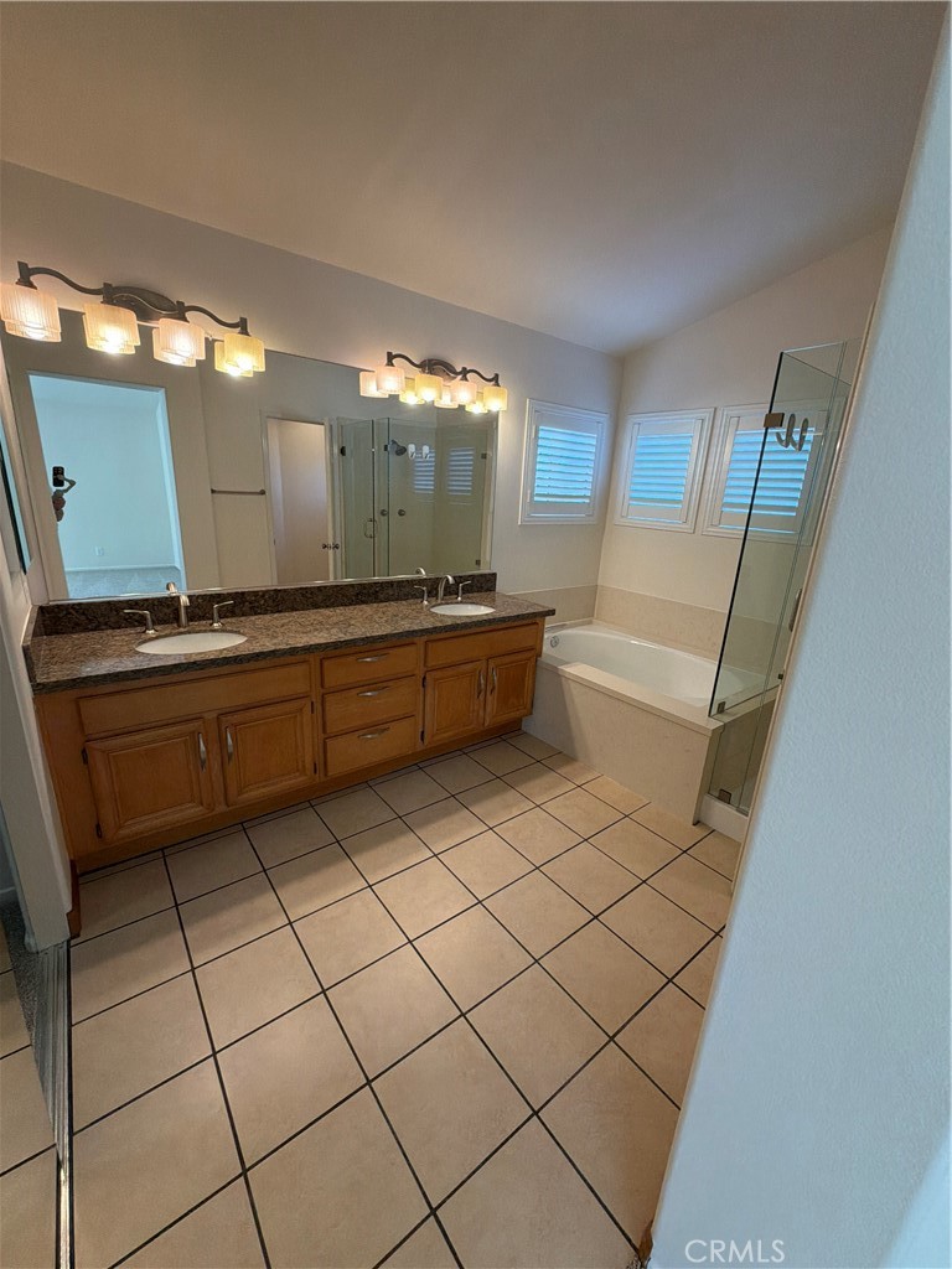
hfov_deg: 85.7
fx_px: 513
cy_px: 634
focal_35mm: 14
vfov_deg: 102.1
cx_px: 476
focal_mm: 2.22
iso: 160
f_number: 2.2
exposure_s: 1/120
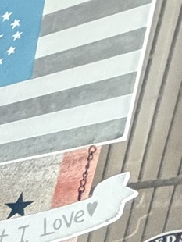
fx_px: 728
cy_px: 567
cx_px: -489
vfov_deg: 13.9
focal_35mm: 104
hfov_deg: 8.8
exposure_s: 1/60
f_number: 2.2
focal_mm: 2.22
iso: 400
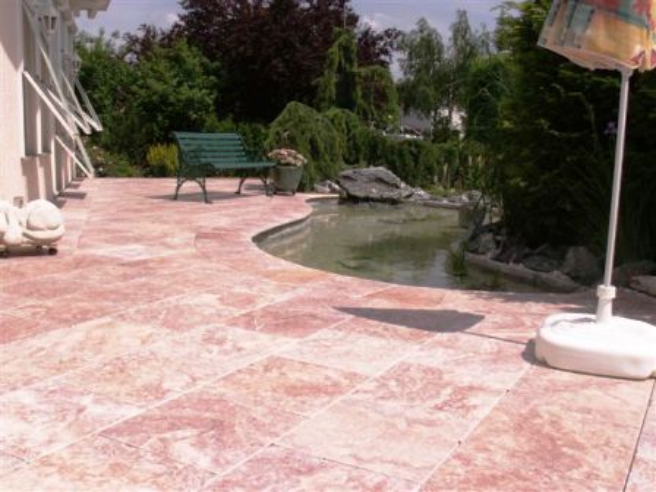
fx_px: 701
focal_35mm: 37
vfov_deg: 38.7
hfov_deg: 50.1
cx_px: 328
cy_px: 246
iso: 50
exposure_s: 1/250
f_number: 8
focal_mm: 6.15
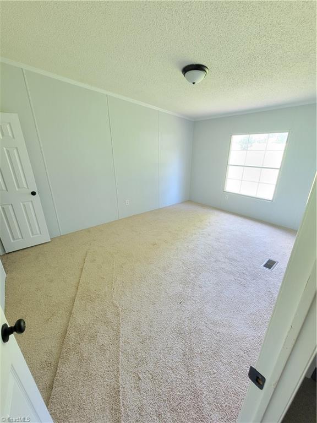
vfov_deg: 106.2
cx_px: 158
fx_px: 159
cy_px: 212
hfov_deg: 89.9
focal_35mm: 13
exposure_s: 1/30
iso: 320
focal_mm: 2.2
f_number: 2.2
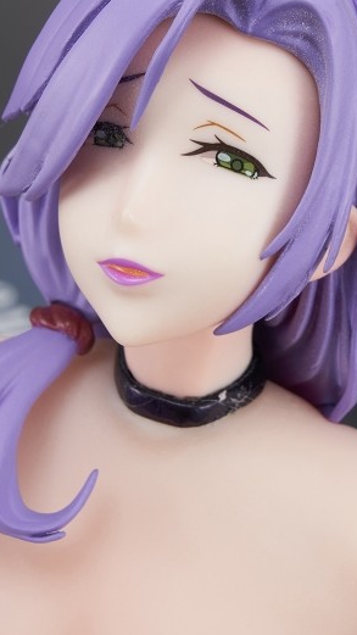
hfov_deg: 6.4
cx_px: 222
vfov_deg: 11.3
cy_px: 215
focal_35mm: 190
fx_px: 3198
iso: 160
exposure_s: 1/125
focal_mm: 105
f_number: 18
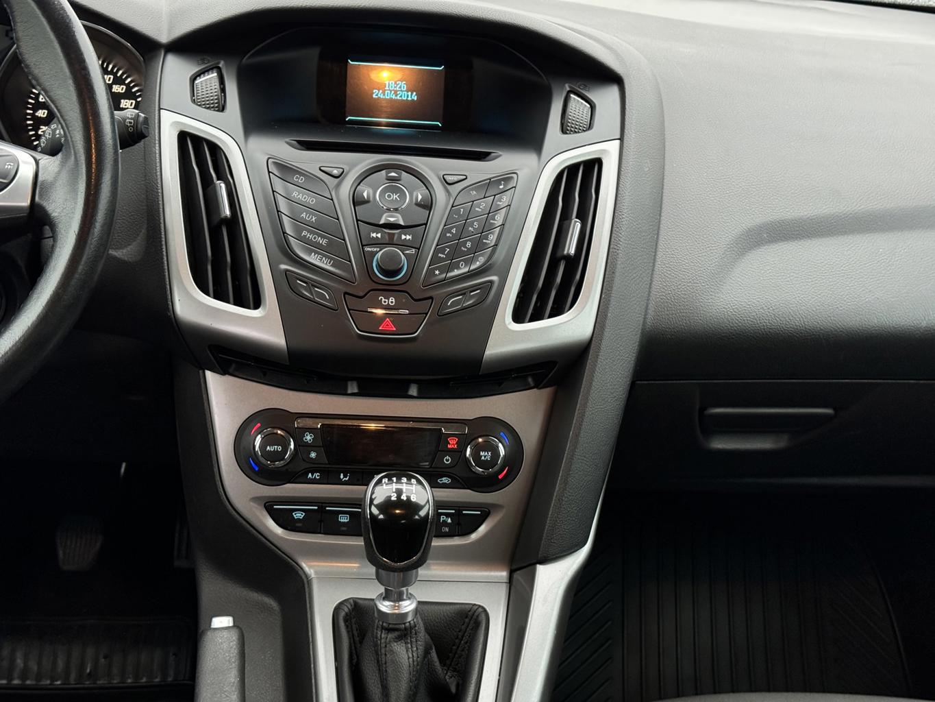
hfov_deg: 39.7
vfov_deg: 30.3
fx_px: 1297
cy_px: 351
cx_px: 468
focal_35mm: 48
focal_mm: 6.76
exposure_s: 1/34
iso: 500
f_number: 1.78
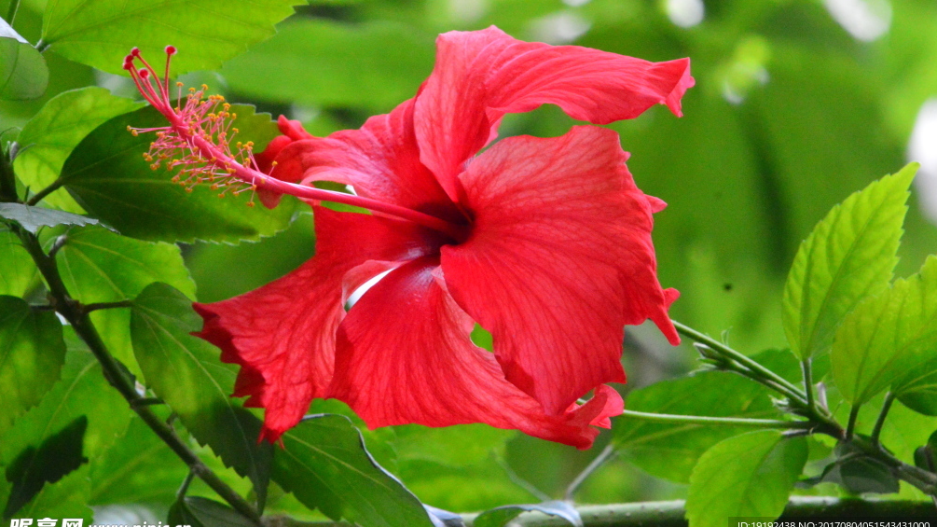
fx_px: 11924
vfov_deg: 2.5
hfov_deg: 4.5
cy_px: 227
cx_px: 472
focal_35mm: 480
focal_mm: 300
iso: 6400
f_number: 20
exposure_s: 1/200
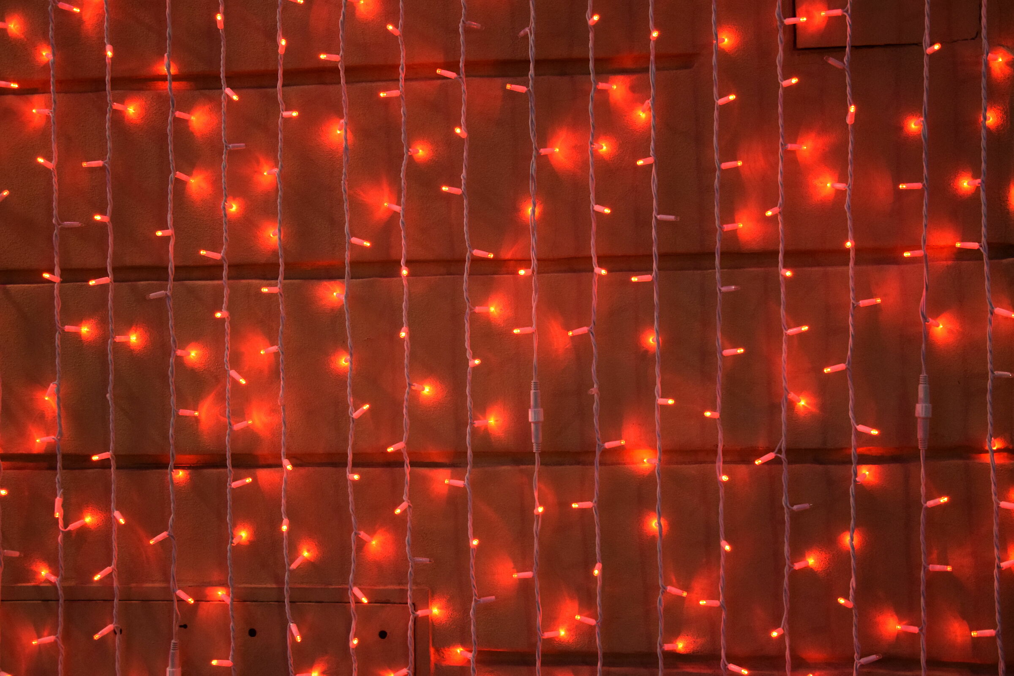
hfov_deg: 49.6
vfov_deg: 34.2
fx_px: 1098
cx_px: 507
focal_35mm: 39
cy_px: 338
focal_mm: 26
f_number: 4
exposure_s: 1/60
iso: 2500
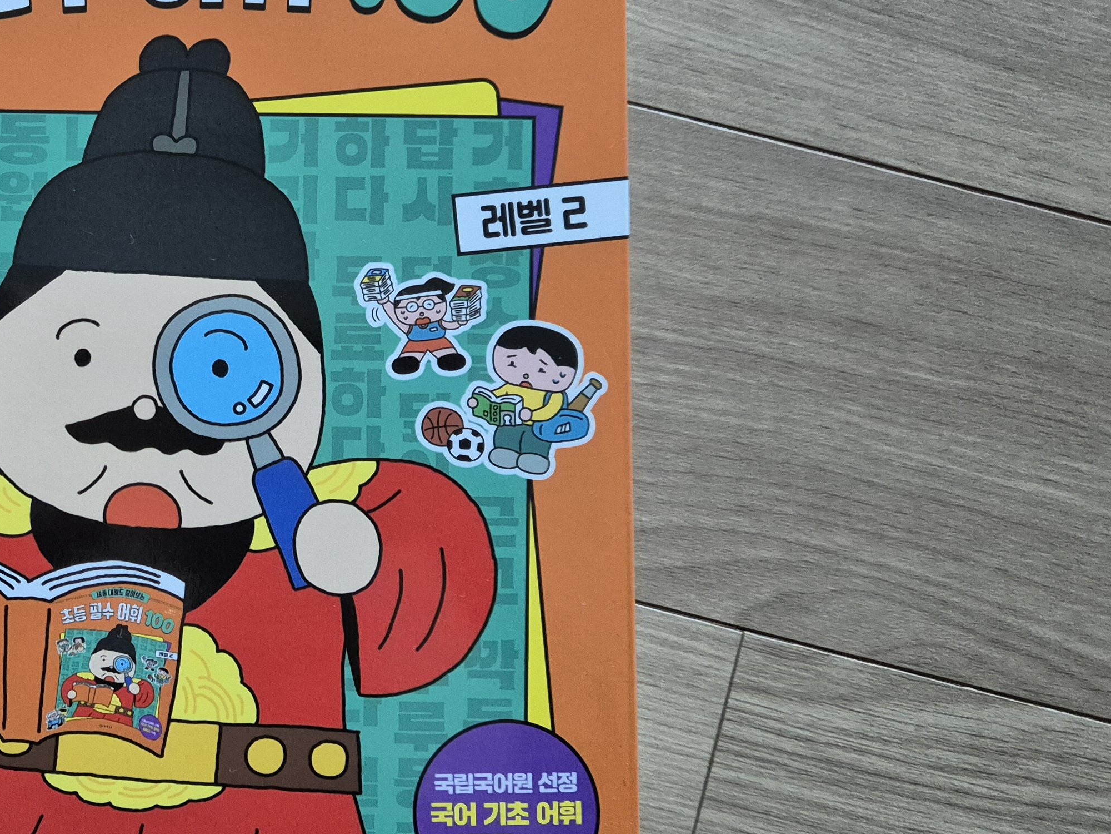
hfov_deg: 38.7
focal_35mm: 46
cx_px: 134
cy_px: 353
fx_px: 1476
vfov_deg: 31.5
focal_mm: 5.4
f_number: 1.8
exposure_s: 1/60
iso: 1000
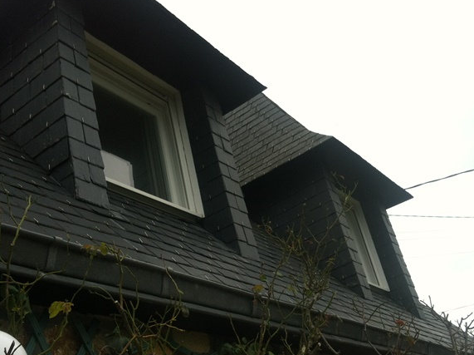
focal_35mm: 49
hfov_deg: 38.9
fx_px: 670
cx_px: 259
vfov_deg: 29.6
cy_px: 177
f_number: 2.8
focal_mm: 3.85
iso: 80
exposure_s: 1/107
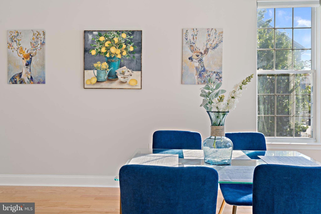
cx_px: 160
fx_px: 267
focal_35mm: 30
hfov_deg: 61.9
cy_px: 107
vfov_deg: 43.6
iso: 400
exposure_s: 1/10
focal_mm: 30
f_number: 7.1
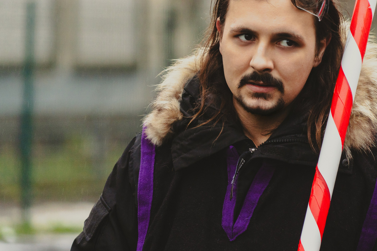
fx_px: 3267
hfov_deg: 6.6
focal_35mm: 312
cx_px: 179
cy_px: 103
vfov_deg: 4.4
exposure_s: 1/200
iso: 1600
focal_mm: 240
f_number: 6.3
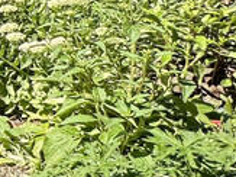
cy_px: -51
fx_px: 600
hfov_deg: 11.7
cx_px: -463
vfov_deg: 15.9
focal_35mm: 88
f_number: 2.2
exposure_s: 1/354
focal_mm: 2.22
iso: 40
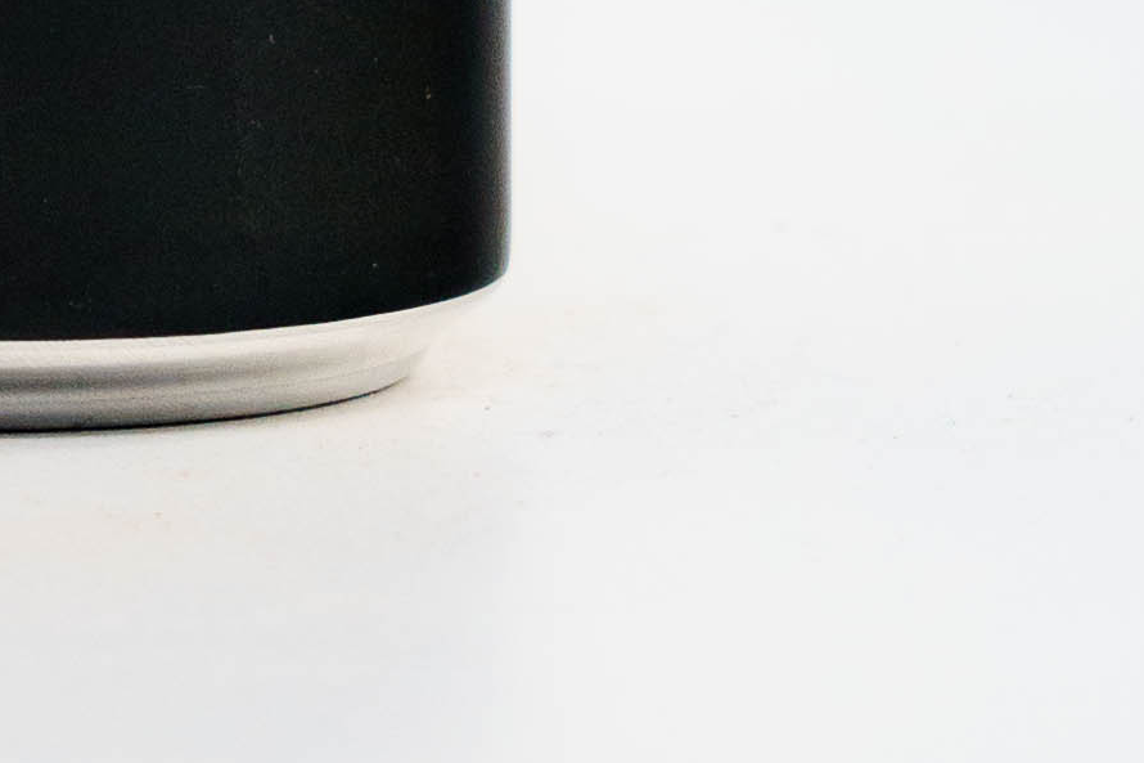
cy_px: -1157
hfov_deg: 4.3
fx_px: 15313
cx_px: -22
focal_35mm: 482
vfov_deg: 2.8
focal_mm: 73
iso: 800
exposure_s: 1/20
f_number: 6.3
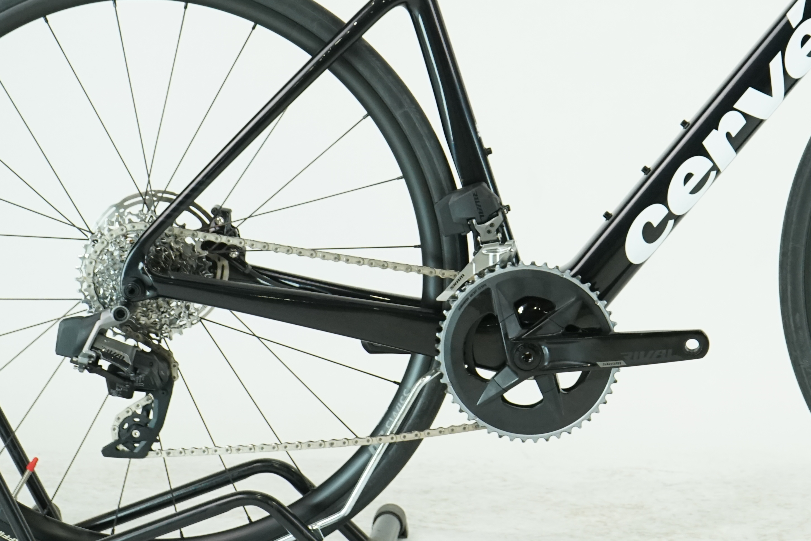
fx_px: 2884
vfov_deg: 10.7
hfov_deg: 15.9
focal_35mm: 128
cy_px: 80
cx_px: 635
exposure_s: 1/200
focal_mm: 62
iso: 1600
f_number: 5.6
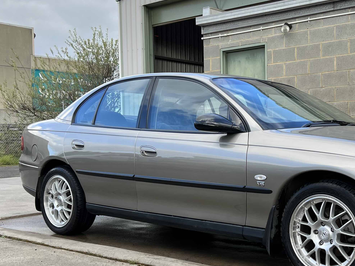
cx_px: 244
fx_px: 543
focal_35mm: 53
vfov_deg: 27.4
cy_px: 172
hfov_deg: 35.7
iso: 50
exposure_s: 1/775
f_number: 1.5
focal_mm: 5.7
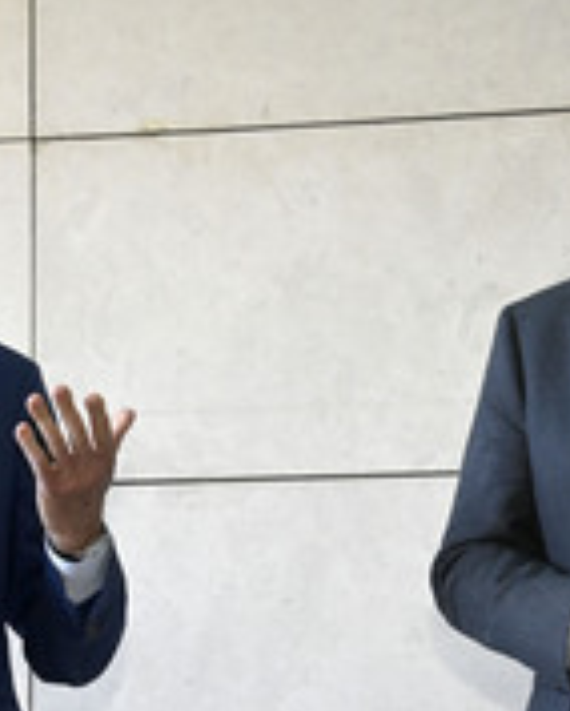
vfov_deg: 15.4
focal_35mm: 124
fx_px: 2610
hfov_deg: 12.5
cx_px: 279
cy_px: 522
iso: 4000
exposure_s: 1/250
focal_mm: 52
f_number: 6.3
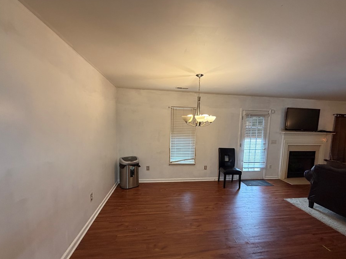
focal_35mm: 16
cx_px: 184
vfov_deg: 77.9
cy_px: 143
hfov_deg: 94.4
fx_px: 160
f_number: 2.2
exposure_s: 1/60
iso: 320
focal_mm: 2.22
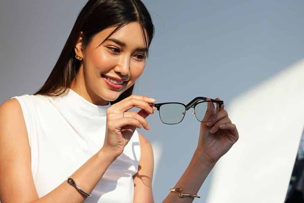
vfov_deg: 18.9
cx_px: 152
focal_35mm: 72
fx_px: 608
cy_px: 102
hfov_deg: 28.1
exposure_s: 1/1000
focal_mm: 48
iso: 1250
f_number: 5
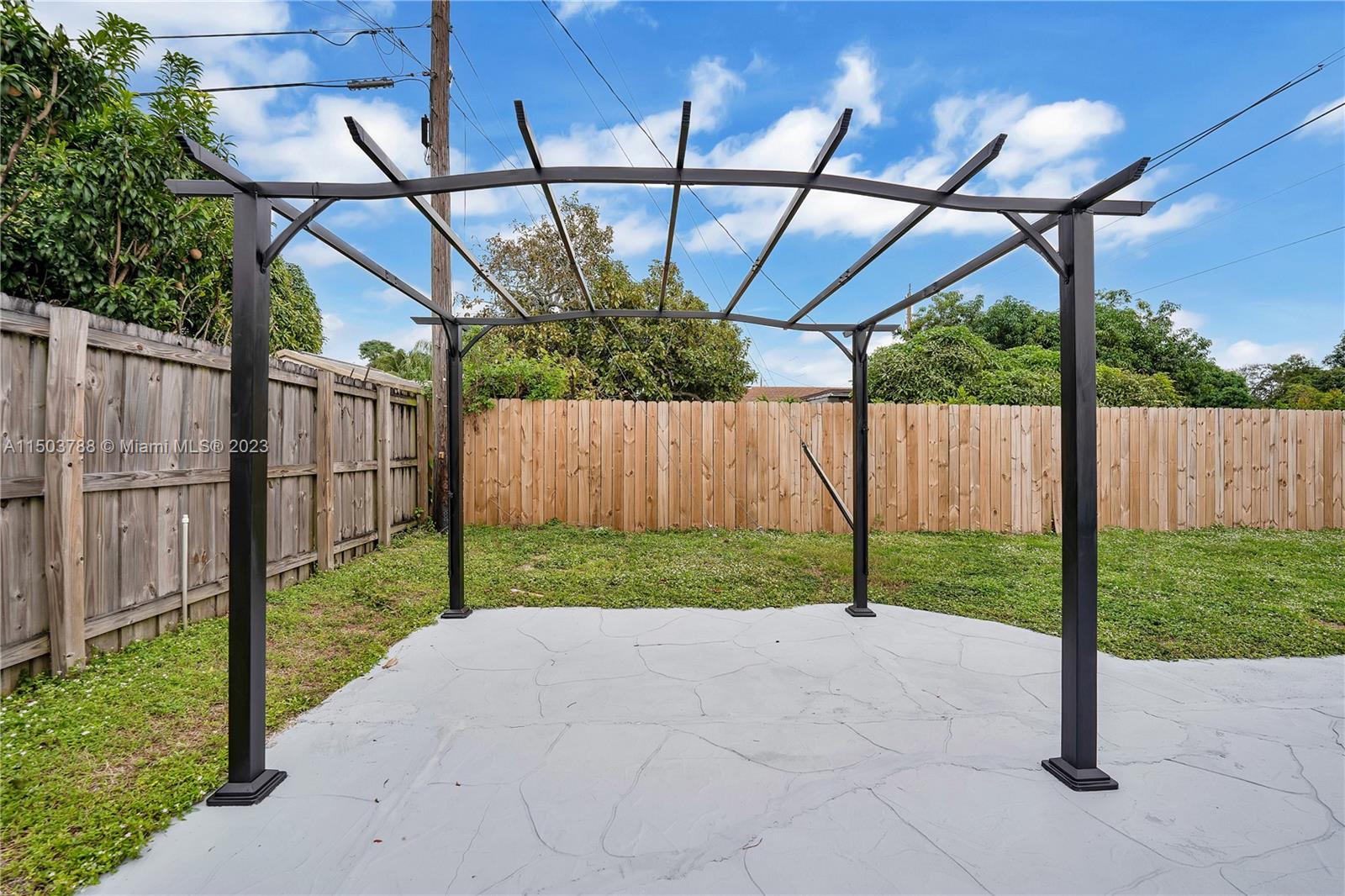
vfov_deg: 81.2
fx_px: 523
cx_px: 672
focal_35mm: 14
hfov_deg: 104.3
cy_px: 448
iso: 100
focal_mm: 14
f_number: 5
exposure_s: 1/320
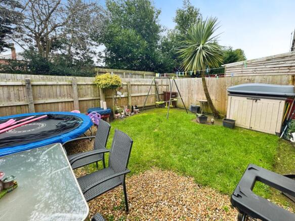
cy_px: 110
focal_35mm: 14
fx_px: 119
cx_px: 148
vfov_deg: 85.7
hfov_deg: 102.1
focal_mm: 2.22
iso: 64
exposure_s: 1/99
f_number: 2.2
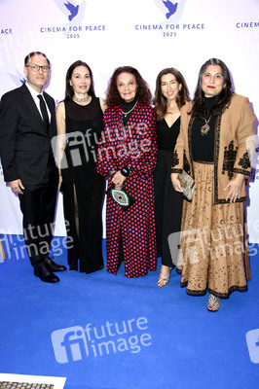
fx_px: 346
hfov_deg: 41.0
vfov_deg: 58.8
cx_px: 130
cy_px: 194
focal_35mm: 32
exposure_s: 1/250
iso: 500
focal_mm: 32
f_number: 5.6
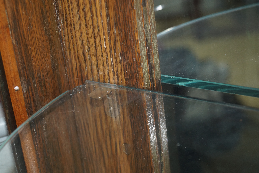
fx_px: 593
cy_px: 86
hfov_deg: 24.6
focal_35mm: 82
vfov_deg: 16.5
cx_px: 130
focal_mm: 55
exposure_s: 1/80
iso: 500
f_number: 5.6
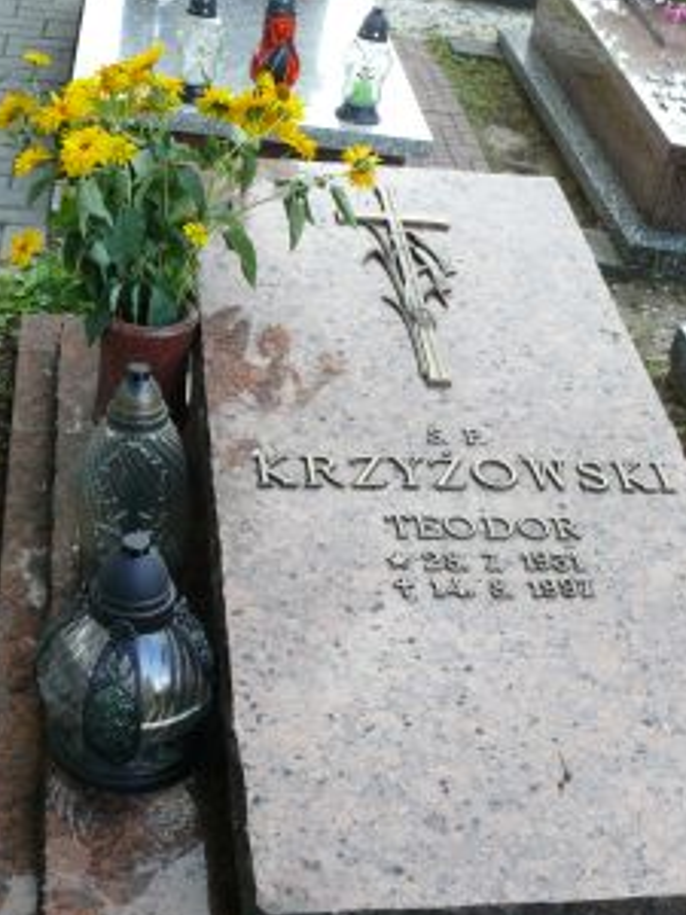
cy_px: 567
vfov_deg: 34.2
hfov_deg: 26.0
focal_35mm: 56
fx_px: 1480
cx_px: 415
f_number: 2.8
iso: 100
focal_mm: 7.4
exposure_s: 1/100
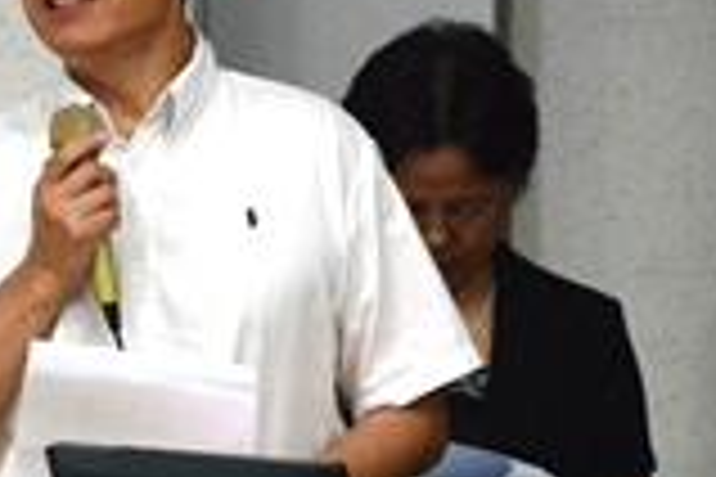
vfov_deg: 2.1
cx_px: 63
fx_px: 12907
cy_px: 176
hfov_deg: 3.2
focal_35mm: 649
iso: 5000
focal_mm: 230
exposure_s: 1/125
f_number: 5.6
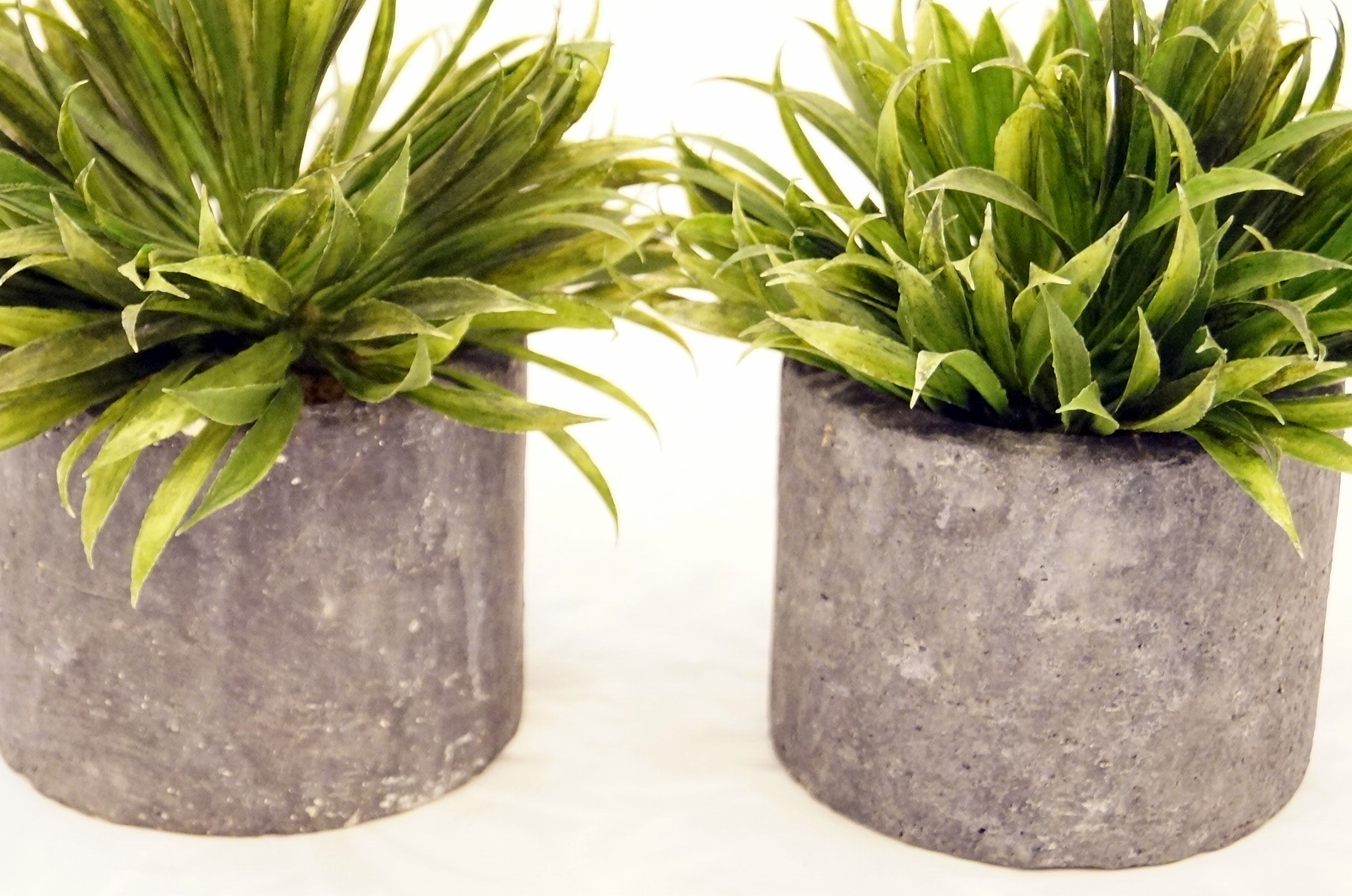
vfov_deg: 18.9
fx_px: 2687
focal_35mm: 72
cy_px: 295
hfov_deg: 28.2
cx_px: 663
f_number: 5
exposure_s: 1/30
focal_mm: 35
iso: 3200
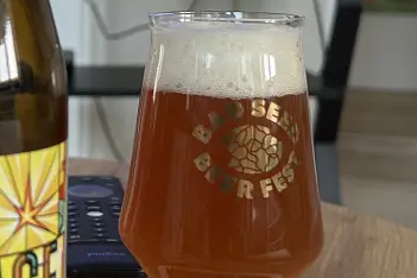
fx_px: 915
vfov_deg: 17.0
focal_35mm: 79
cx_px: 99
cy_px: 30
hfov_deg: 25.3
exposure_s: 1/100
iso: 100
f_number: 1.5
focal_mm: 5.7
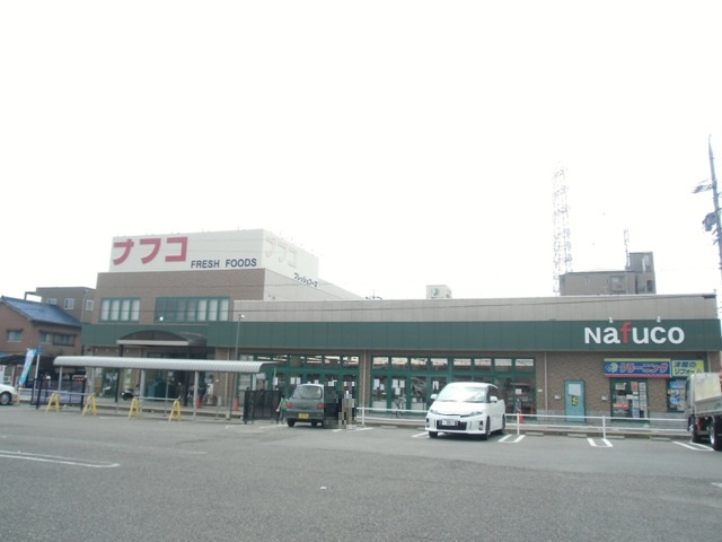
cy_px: 271
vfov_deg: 46.8
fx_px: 626
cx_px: 361
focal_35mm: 30
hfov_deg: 60.0
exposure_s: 1/320
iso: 64
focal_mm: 5.36
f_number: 3.5
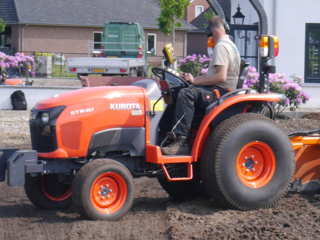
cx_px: 279
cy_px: 89
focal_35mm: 161
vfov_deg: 9.2
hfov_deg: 12.2
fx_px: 1489
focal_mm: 40
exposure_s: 1/80
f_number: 20
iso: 500
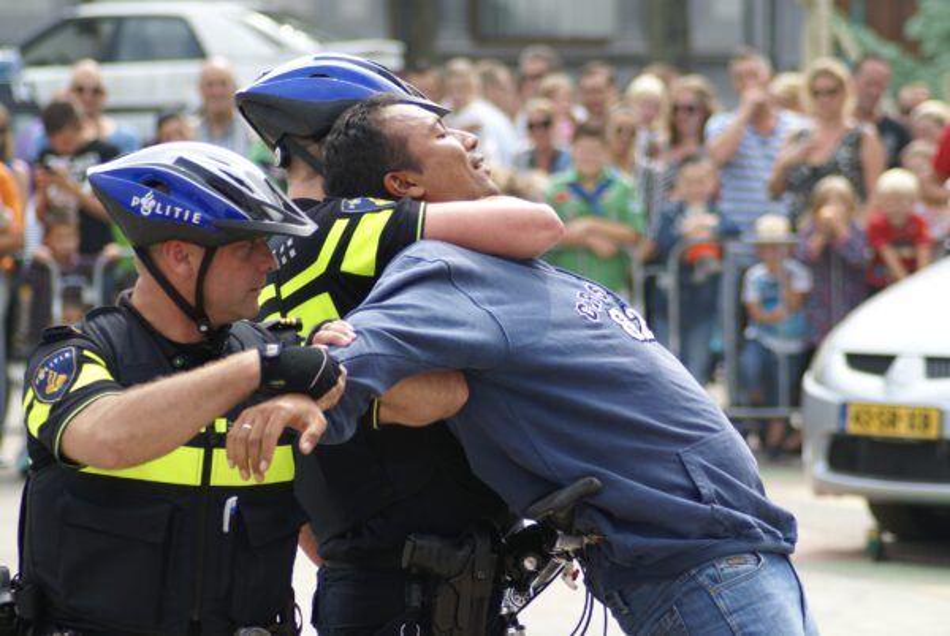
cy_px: 318
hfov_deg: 10.1
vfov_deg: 6.8
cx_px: 475
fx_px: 5352
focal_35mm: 202
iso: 100
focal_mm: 135
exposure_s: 1/320
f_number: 5
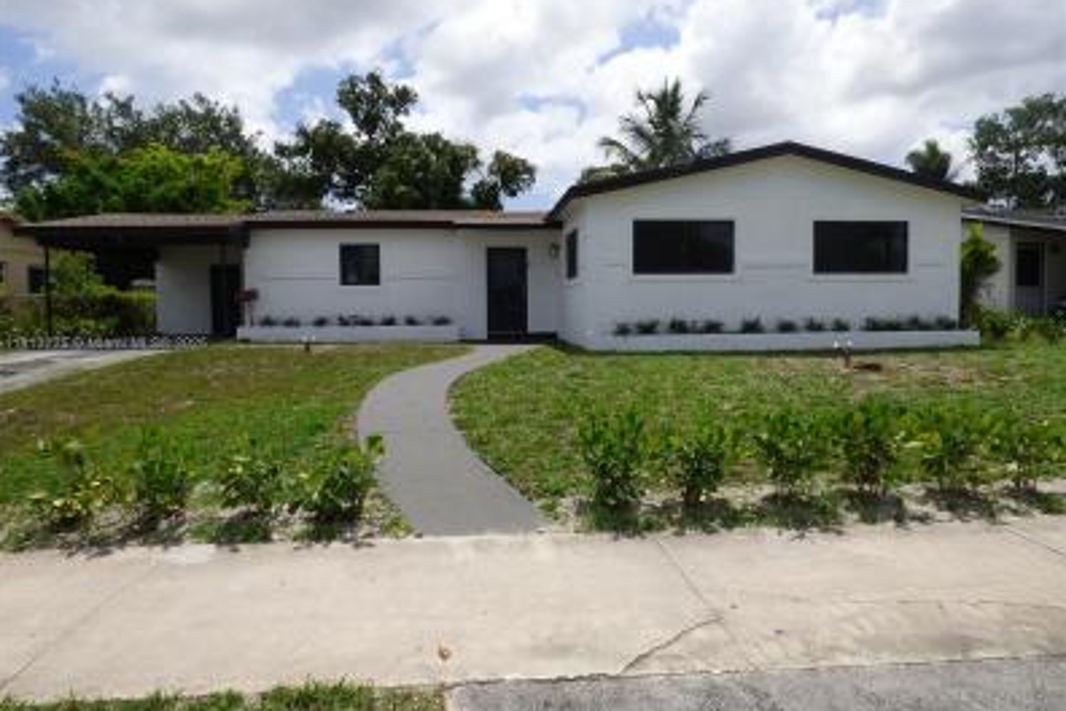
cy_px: 345
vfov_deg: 59.5
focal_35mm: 21
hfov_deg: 81.2
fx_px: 622
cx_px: 530
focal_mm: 3.58
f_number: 3.5
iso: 100
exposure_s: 1/2000
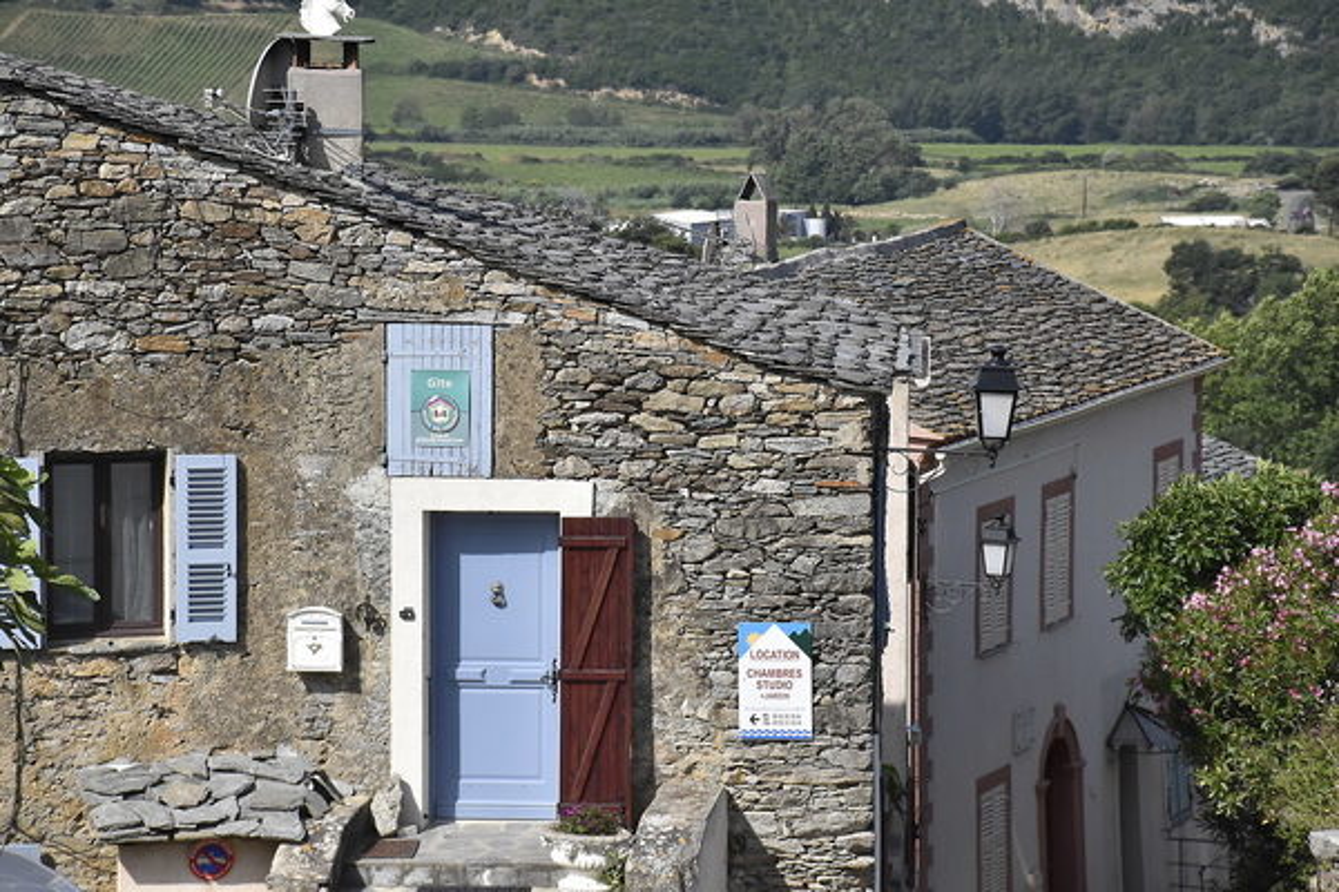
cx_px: 670
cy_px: 446
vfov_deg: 9.1
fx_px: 5579
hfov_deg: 13.7
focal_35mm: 150
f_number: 10
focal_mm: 100
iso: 1250
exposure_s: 1/3200
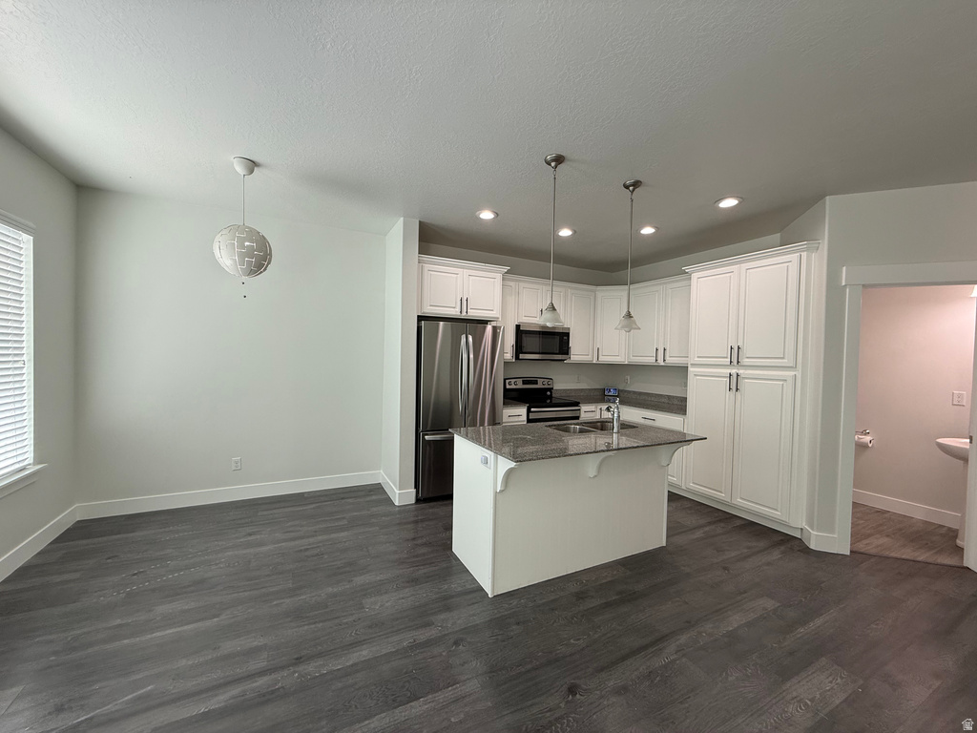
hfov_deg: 102.1
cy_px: 366
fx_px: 395
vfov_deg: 85.7
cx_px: 488
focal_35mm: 14
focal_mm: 2.22
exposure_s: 1/120
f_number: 2.2
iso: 125
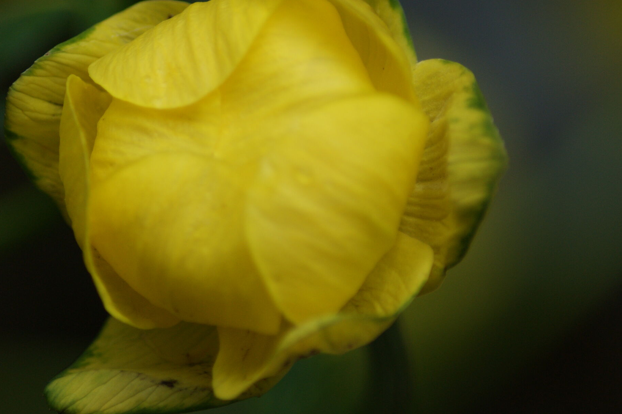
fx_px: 10240
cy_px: 156
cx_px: 275
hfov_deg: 3.5
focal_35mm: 593
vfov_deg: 2.3
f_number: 5.6
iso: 250
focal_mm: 300
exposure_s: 1/500
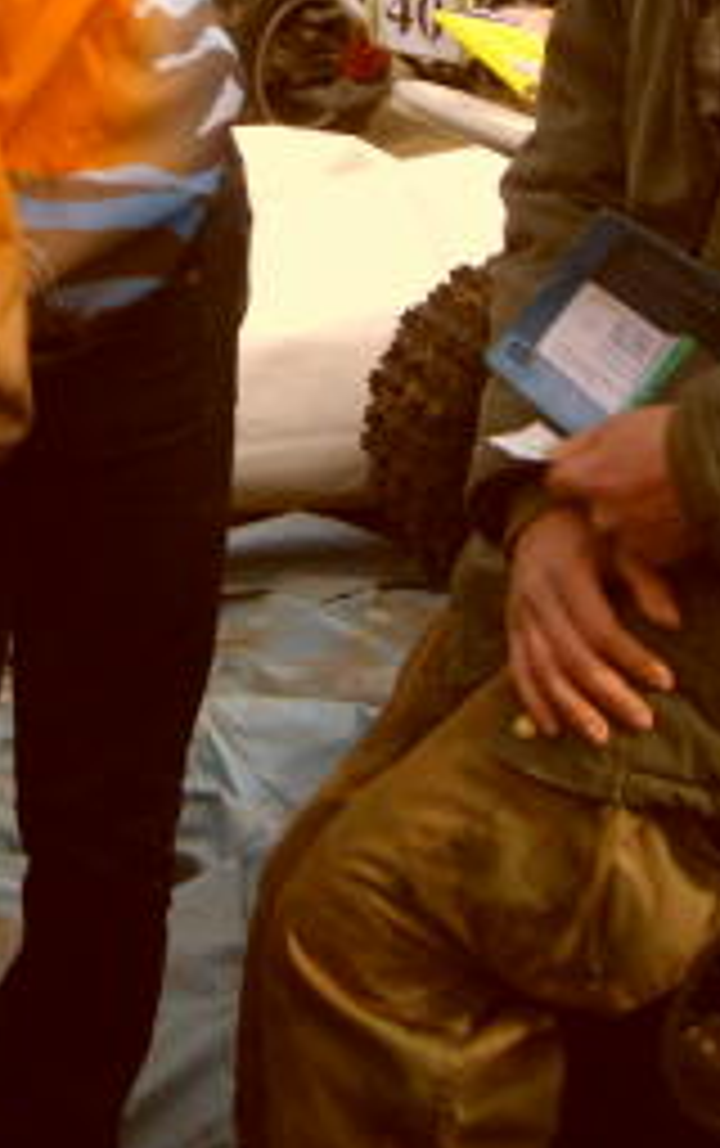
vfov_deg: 21.8
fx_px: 2912
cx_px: 176
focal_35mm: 93
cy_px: 126
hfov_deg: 14.0
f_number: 7.1
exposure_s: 1/125
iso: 80
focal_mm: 7.4
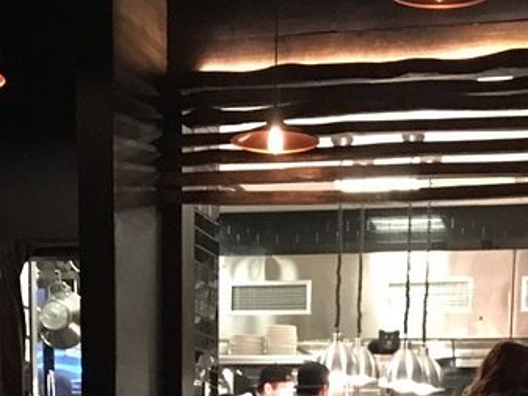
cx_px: 312
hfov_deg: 22.7
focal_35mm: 86
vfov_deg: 14.8
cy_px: 731
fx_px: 1312
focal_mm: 4.15
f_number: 2.2
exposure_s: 1/15
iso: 400
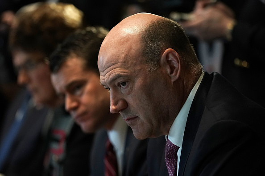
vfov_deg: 6.9
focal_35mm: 200
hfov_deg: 10.3
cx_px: 132
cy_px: 88
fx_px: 1472
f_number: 4
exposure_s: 1/320
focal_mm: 200
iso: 3200
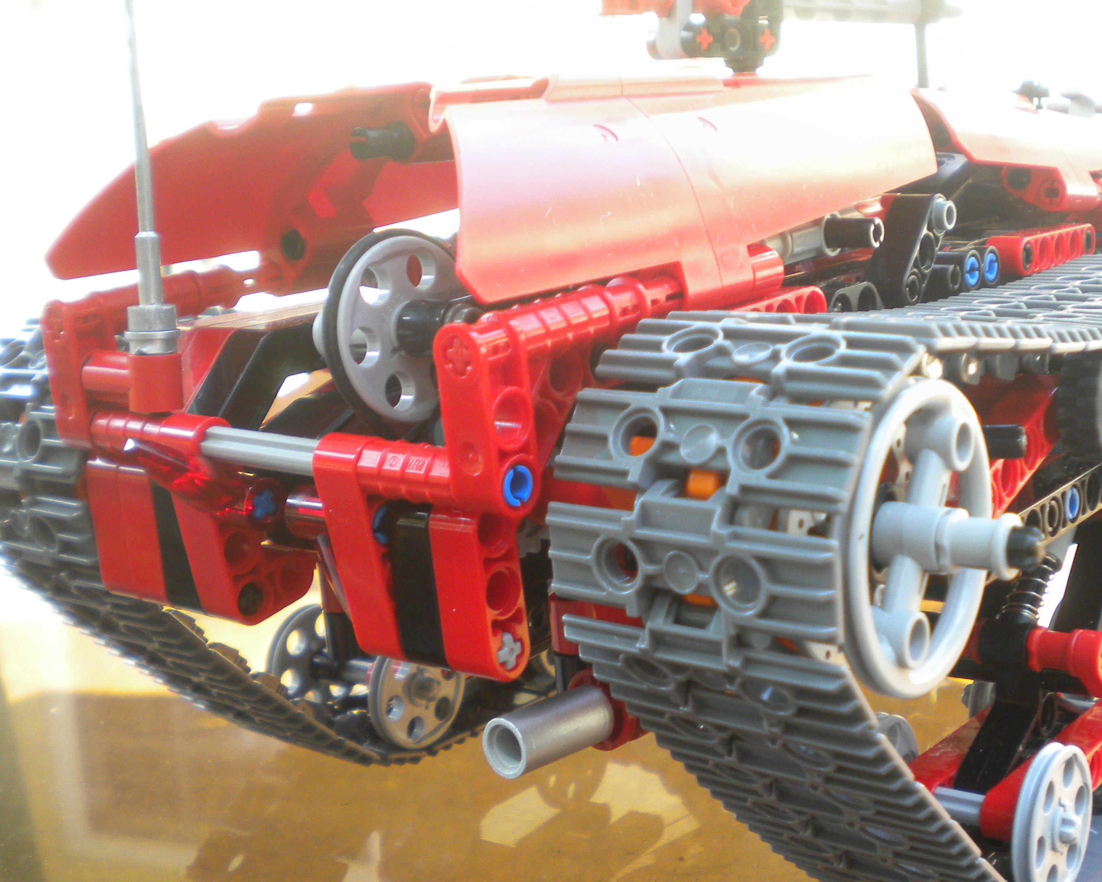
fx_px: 1500
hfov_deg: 40.0
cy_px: 436
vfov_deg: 32.7
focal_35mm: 46
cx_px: 703
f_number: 3.1
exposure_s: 1/63.1
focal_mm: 6.3
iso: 99
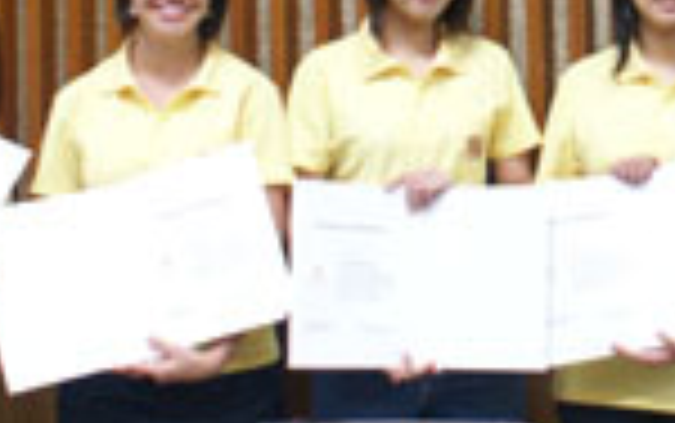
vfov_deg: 13.8
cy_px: -101
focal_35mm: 92
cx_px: 801
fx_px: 1694
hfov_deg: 21.1
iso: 400
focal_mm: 20
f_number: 4
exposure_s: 1/30
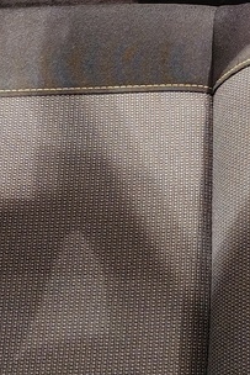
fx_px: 1332
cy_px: -116
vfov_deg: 15.2
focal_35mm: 128
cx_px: 382
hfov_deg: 10.3
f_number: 1.6
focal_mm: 5.4
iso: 400
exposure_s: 1/50
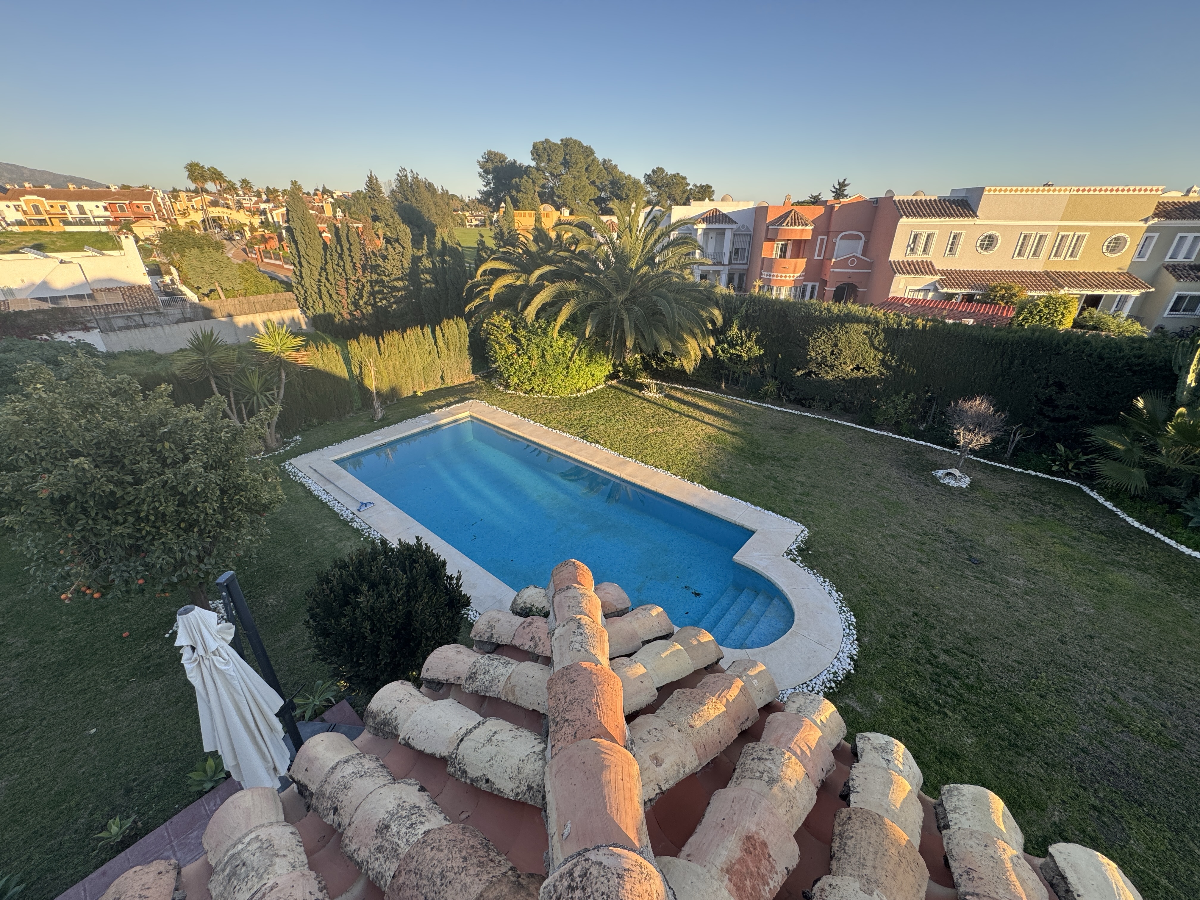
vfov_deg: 85.7
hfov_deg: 102.1
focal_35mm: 14
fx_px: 485
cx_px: 600
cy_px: 450
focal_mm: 2.22
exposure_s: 1/270
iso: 40
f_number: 2.2
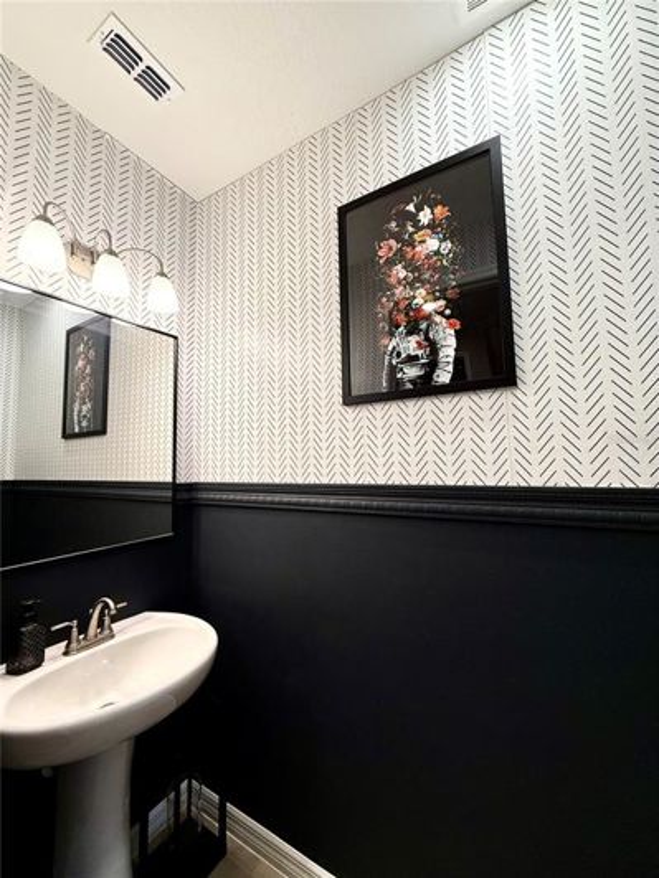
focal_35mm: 14
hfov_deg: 85.7
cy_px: 439
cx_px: 330
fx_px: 355
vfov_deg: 102.1
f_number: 2.2
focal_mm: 2.22
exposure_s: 1/120
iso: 125
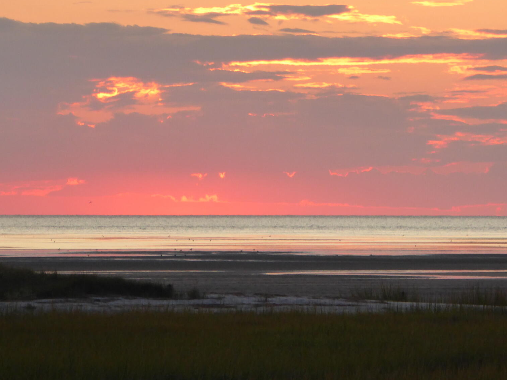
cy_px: 200
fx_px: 5975
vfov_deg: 3.6
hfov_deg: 4.9
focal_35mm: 408
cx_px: 268
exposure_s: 1/80
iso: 320
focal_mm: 53.8
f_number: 5.8
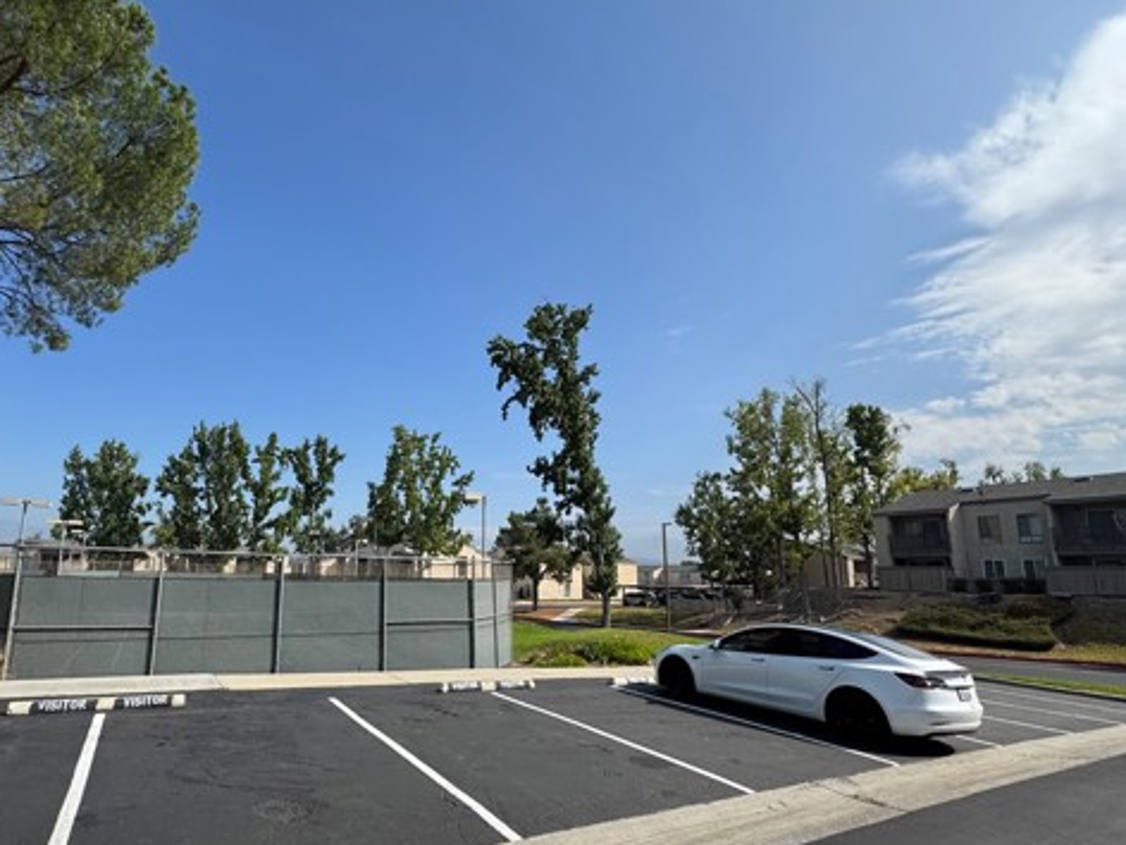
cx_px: 460
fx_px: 618
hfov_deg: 83.8
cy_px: 470
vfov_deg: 68.5
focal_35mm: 19
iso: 50
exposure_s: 1/2208
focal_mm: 2.22
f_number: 2.2
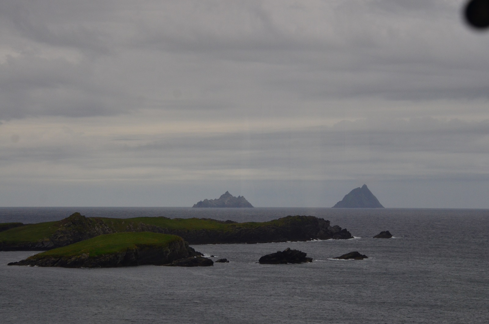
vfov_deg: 9.9
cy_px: 162
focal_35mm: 138
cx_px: 244
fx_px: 1870
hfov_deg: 14.9
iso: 800
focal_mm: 92
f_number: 7.1
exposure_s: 1/2000
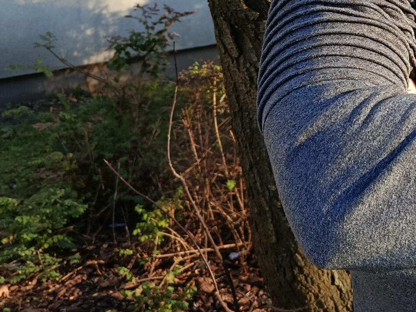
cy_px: -79
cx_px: 499
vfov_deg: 20.8
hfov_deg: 26.5
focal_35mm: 65
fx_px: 781
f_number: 1.7
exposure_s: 1/103
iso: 50
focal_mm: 5.24
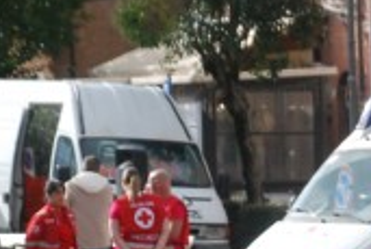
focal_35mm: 395
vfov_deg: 3.5
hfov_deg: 5.2
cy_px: 358
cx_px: 469
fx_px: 4079
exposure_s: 1/1600
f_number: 6.3
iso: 1000
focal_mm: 75
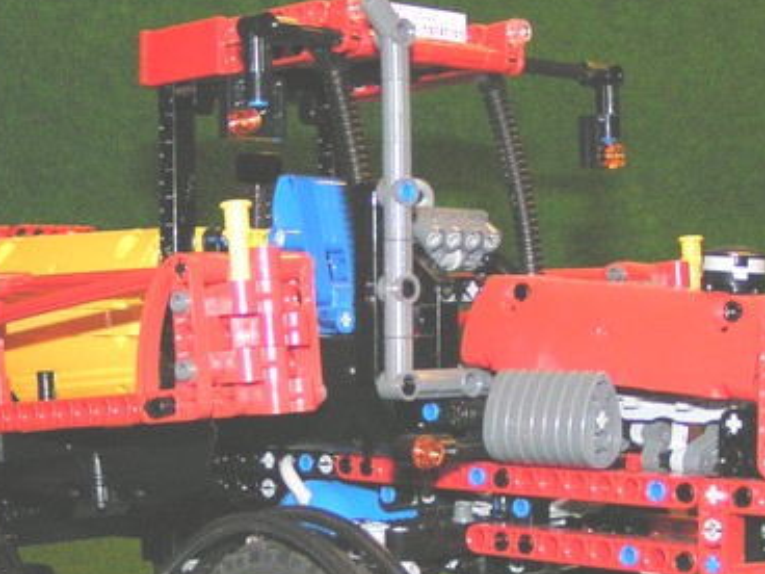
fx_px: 1459
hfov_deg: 29.4
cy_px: 401
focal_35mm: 66
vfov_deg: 22.1
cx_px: 339
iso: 200
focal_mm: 5.8
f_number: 2.8
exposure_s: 1/40
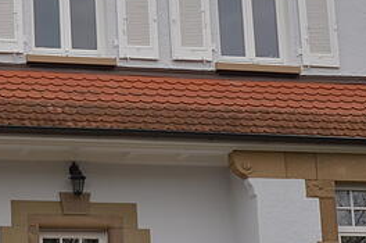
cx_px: 59
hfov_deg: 12.4
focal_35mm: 165
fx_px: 1672
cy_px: 66
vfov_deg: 8.3
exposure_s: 1/250
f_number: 5
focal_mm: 31
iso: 100
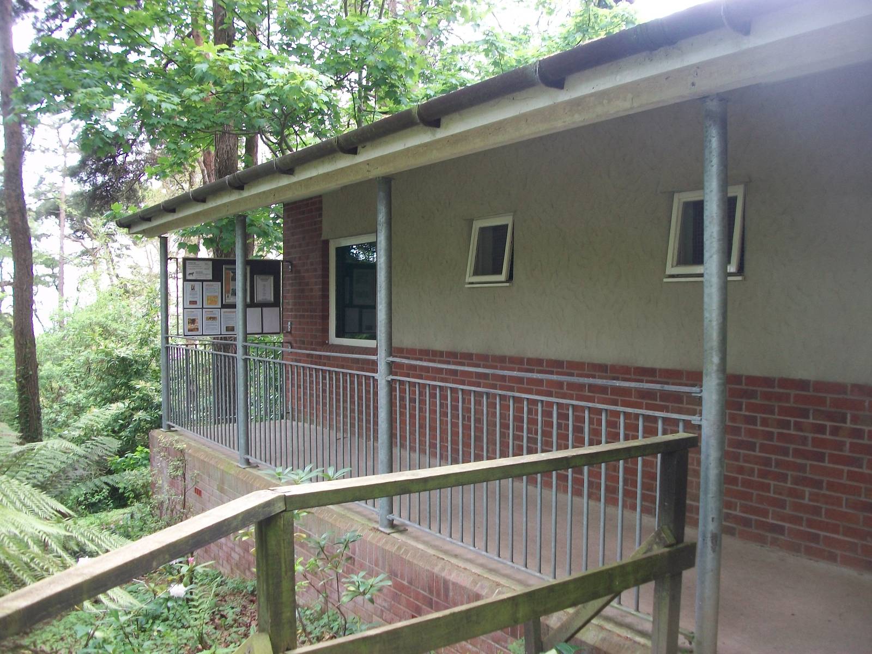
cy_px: 327
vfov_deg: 44.2
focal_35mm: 32
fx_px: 806
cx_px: 436
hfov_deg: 56.8
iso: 80
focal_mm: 5.7
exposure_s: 1/50
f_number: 2.9
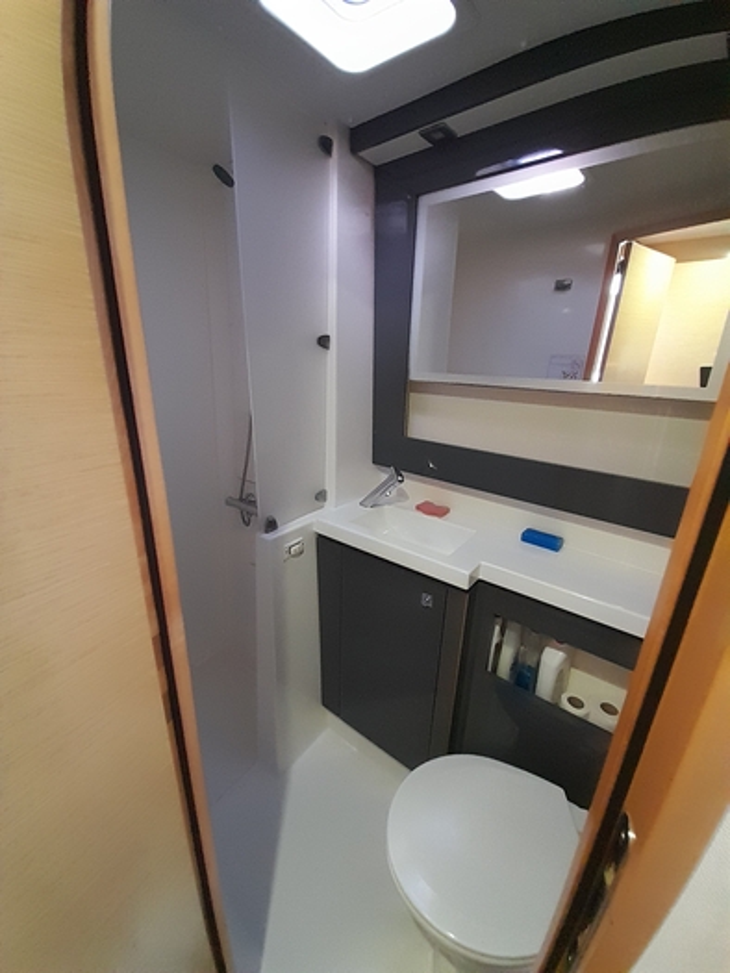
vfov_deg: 106.2
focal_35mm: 13
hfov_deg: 89.9
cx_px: 365
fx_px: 365
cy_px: 486
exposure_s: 1/20
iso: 400
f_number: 2.2
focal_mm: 1.13
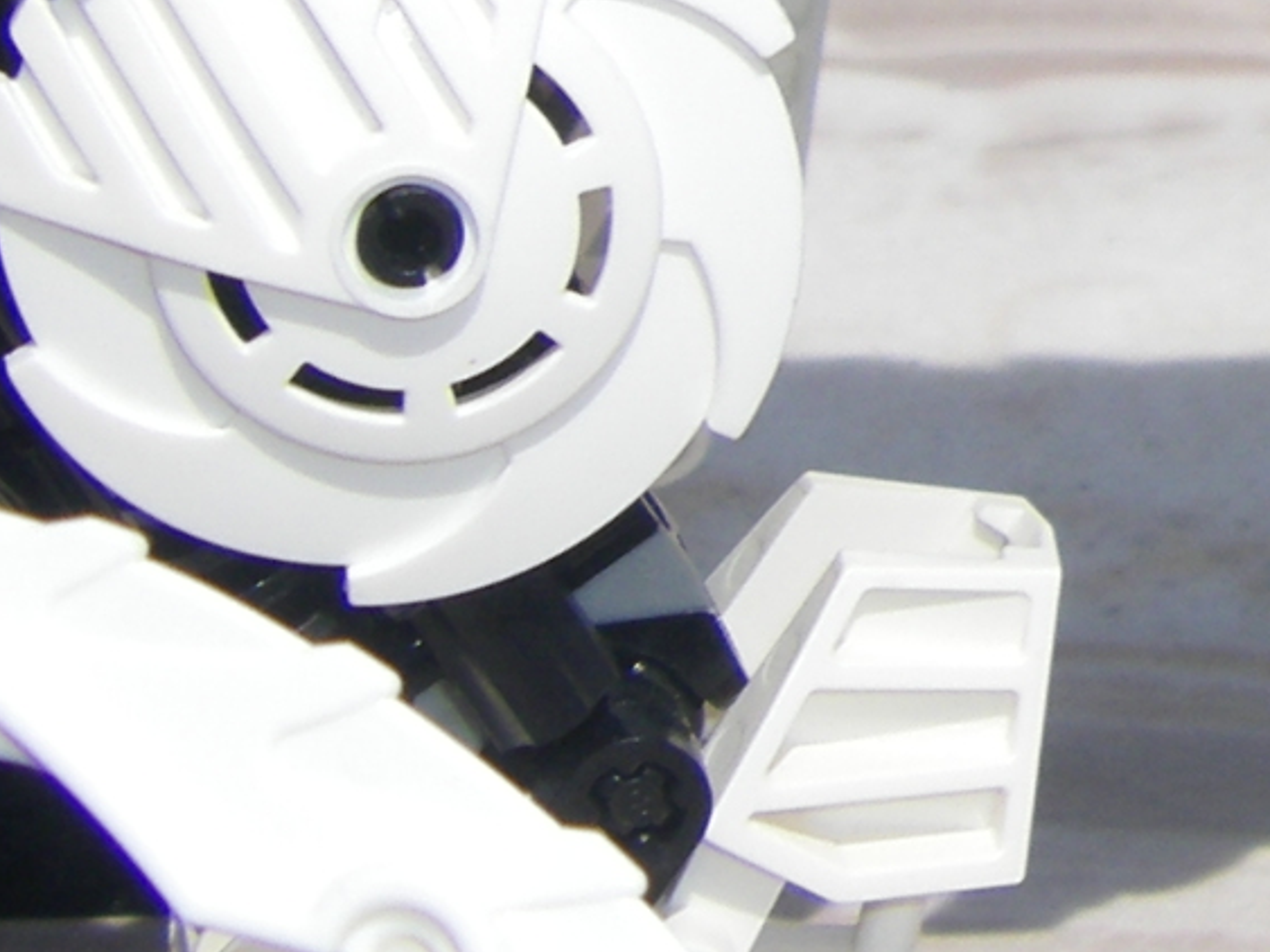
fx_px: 6419
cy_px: -262
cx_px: 1802
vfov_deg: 8.4
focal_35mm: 175
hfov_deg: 10.9
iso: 64
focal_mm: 6.3
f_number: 7
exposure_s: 1/500
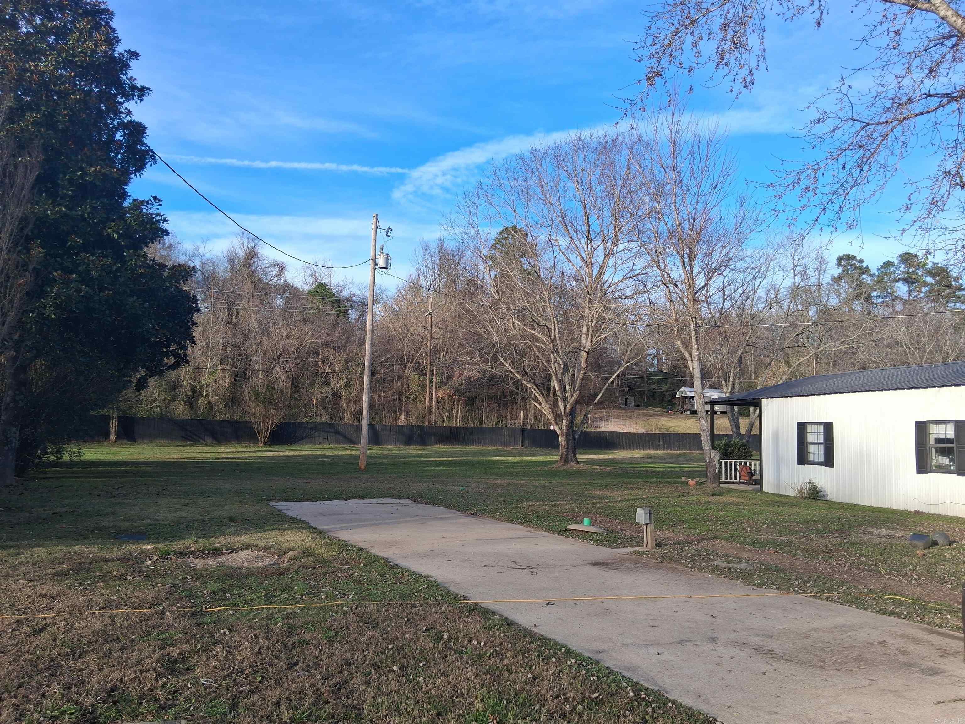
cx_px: 482
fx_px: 725
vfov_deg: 53.1
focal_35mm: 26
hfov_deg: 67.3
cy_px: 362
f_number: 1.8
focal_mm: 3.98
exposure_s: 1/257
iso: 25
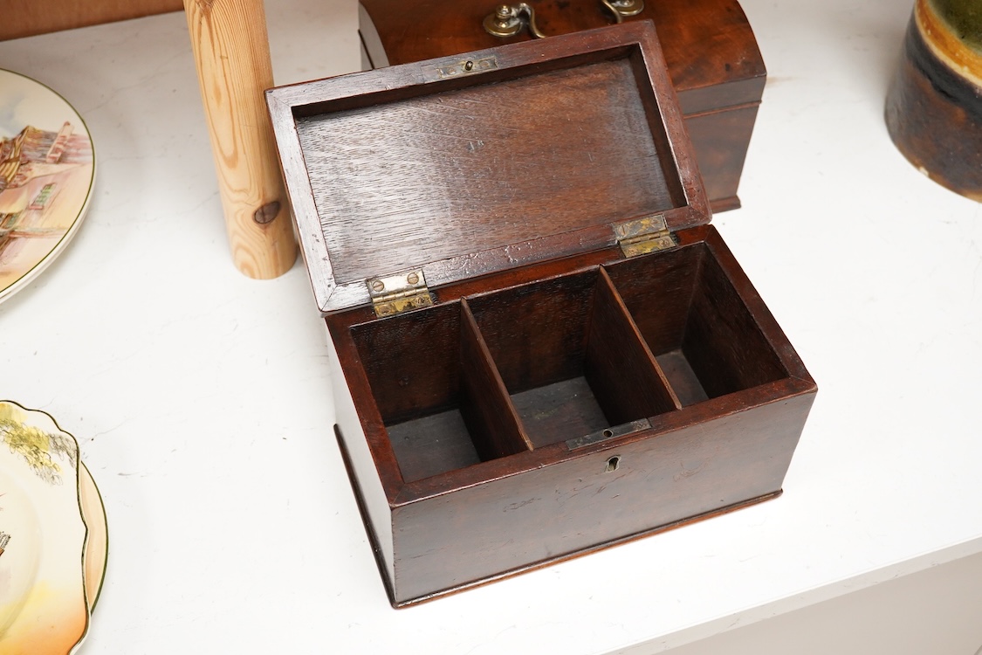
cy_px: 328
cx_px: 491
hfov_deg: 43.6
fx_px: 1227
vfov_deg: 29.9
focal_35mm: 45
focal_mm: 30
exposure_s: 1/160
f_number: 7.1
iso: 2500
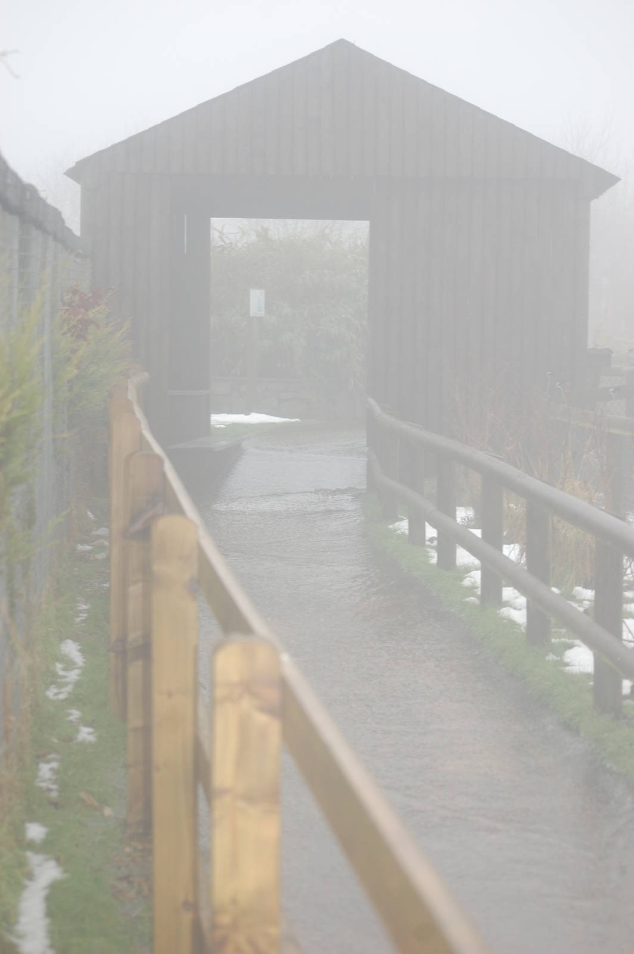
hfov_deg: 14.7
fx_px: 2461
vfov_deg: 21.9
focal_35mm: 93
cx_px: 317
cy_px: 477
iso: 500
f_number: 4.2
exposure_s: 1/60
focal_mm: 62
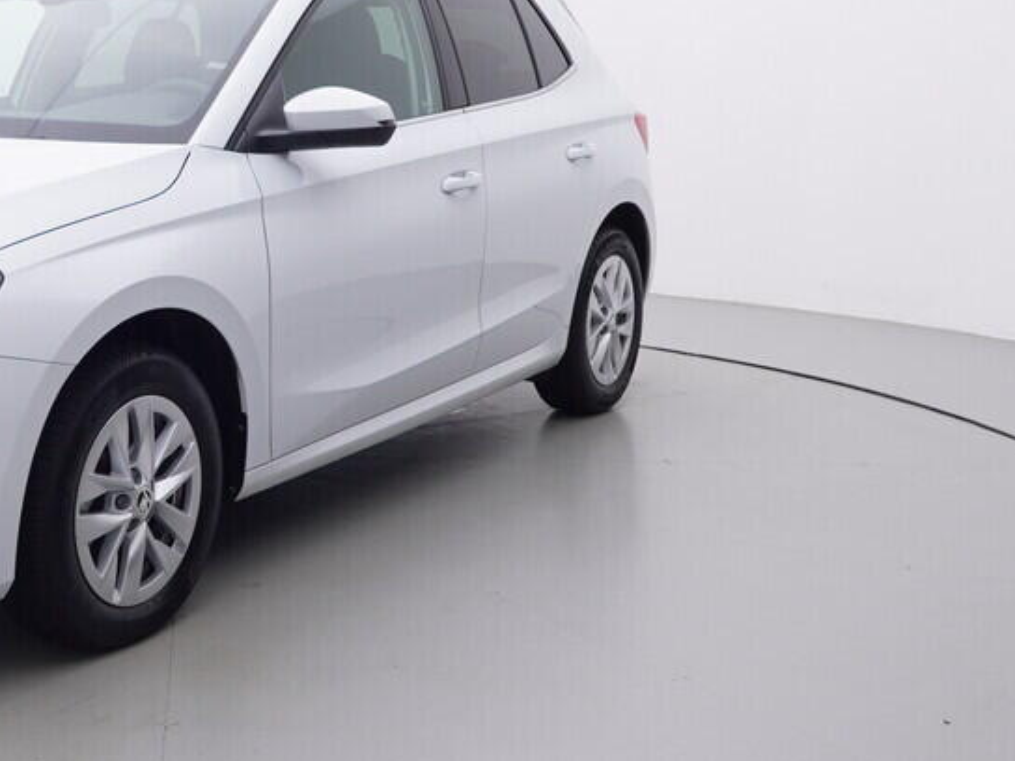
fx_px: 1679
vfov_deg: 25.5
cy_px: 295
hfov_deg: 32.2
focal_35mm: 57
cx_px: 134
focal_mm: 15
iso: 200
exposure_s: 1/80
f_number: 5
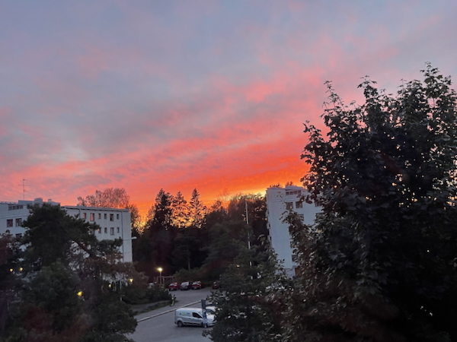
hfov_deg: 69.4
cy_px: 171
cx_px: 228
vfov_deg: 54.9
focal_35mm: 25
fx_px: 330
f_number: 1.6
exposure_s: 1/50
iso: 100
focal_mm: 5.1
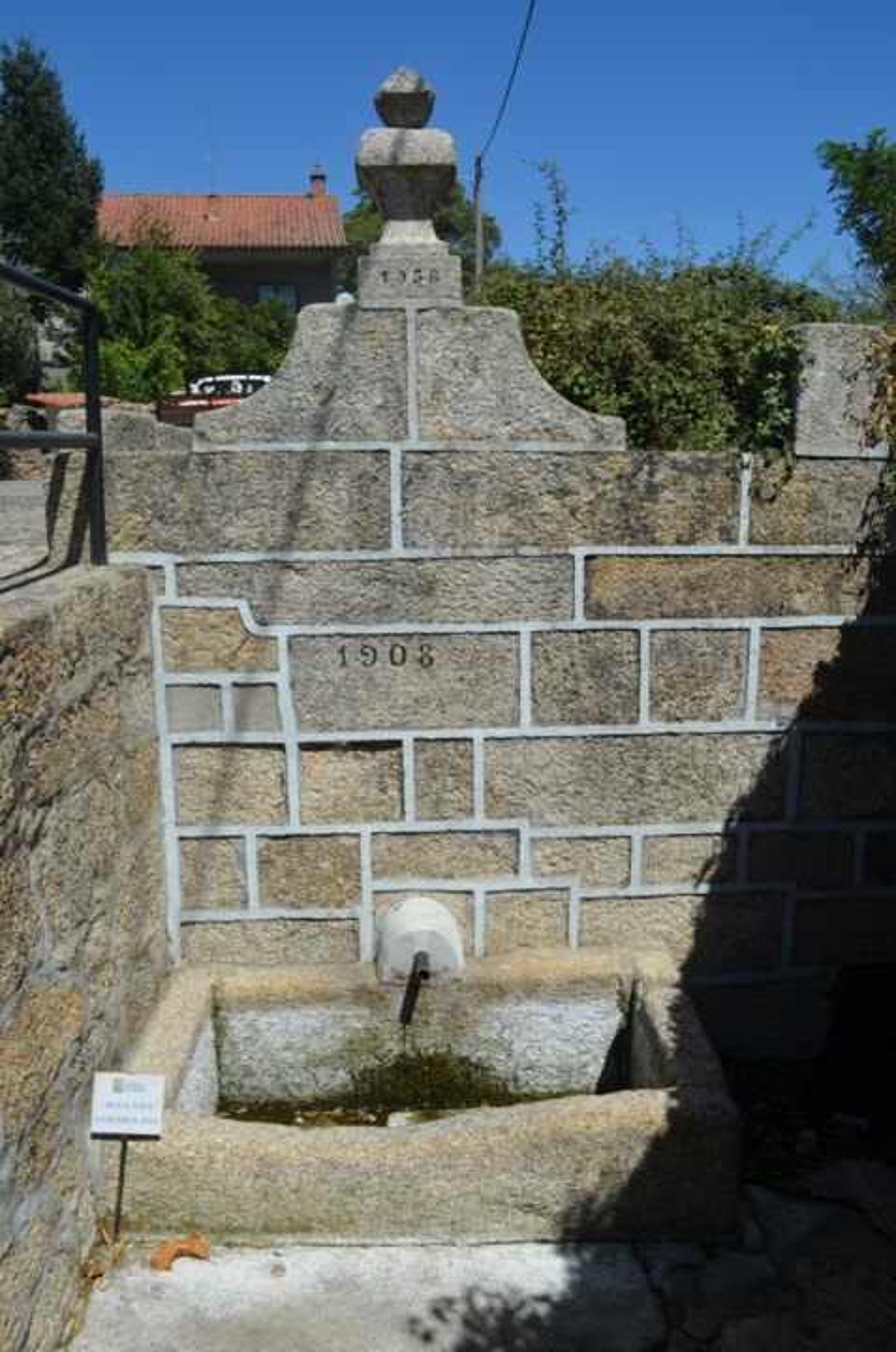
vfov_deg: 67.5
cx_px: 448
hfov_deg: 47.7
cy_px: 676
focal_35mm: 27
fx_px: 1012
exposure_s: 1/320
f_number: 9
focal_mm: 18
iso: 100
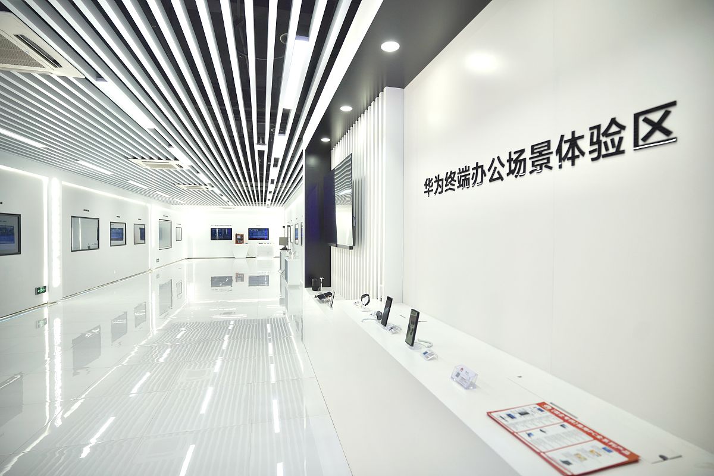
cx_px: 357
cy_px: 238
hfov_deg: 93.3
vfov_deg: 70.4
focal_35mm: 17
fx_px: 337
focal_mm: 17
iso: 125
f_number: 2.8
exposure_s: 1/125
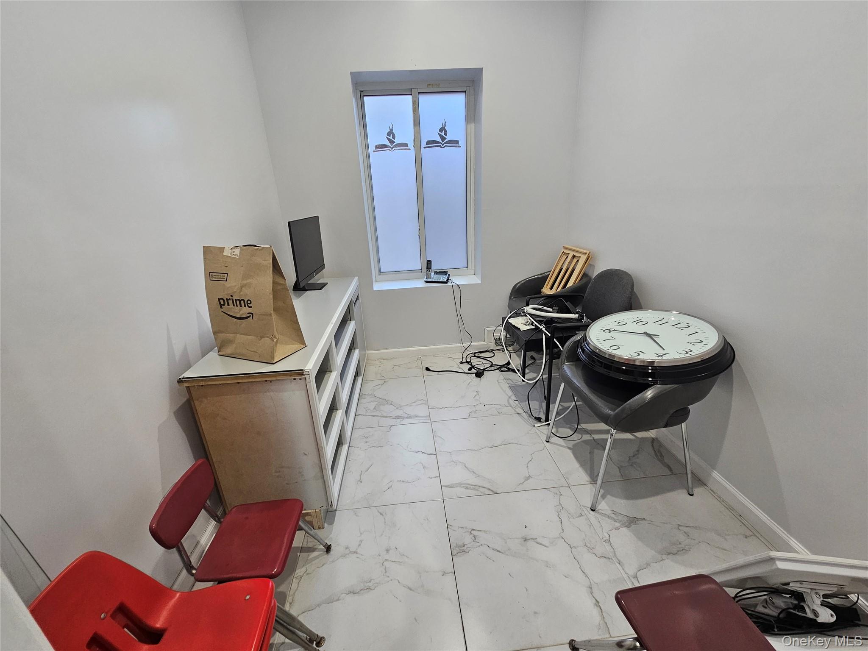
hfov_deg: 106.2
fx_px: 326
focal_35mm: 13
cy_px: 326
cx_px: 434
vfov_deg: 89.9
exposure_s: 1/60
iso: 160
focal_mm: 2.2
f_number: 2.2
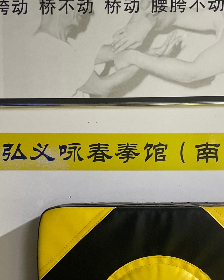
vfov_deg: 39.1
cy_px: 188
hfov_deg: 31.9
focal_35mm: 47
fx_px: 389
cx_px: 140
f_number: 1.6
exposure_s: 1/58
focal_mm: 4.2
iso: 500
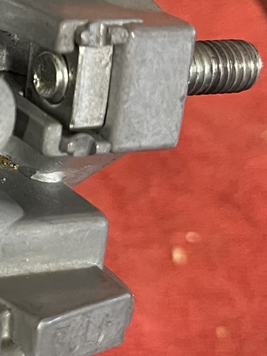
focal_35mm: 102
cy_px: 113
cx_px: -211
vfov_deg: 19.2
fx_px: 1048
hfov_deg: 13.1
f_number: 1.6
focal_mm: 5.1
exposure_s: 1/60
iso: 320
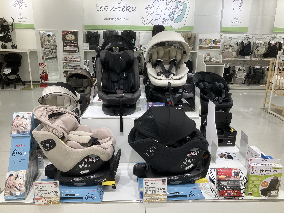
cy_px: 106
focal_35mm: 28
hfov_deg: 63.4
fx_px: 230
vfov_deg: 49.7
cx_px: 142
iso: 32
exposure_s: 1/100
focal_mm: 3.99
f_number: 1.8
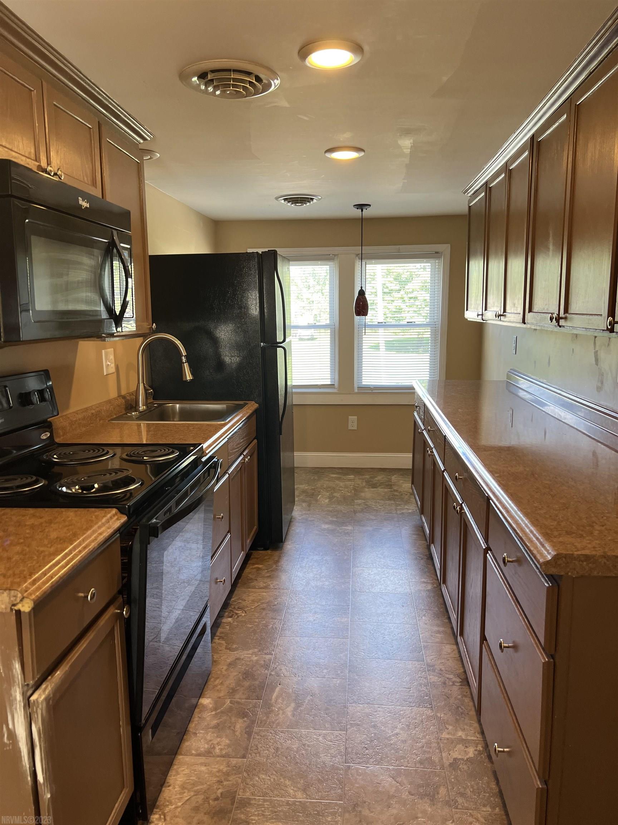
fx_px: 619
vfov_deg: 67.3
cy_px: 412
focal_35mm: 26
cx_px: 309
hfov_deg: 53.1
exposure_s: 1/120
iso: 125
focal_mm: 5.7
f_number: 1.5
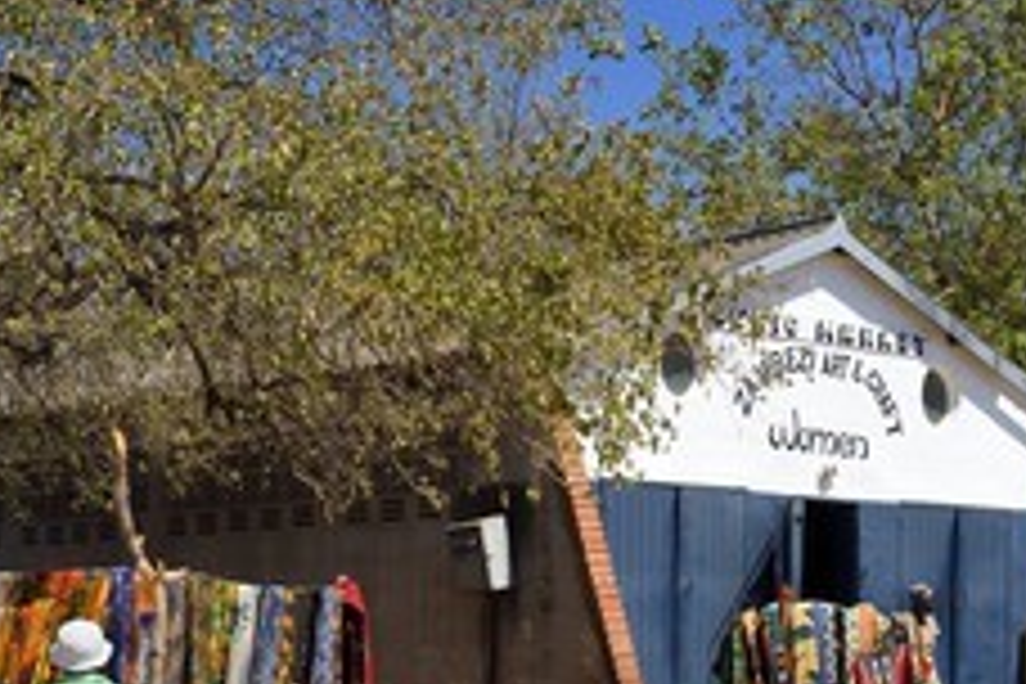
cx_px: 662
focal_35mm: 70
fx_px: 1995
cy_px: 554
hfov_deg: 28.7
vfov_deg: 19.3
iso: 200
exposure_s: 1/400
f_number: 11
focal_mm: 38
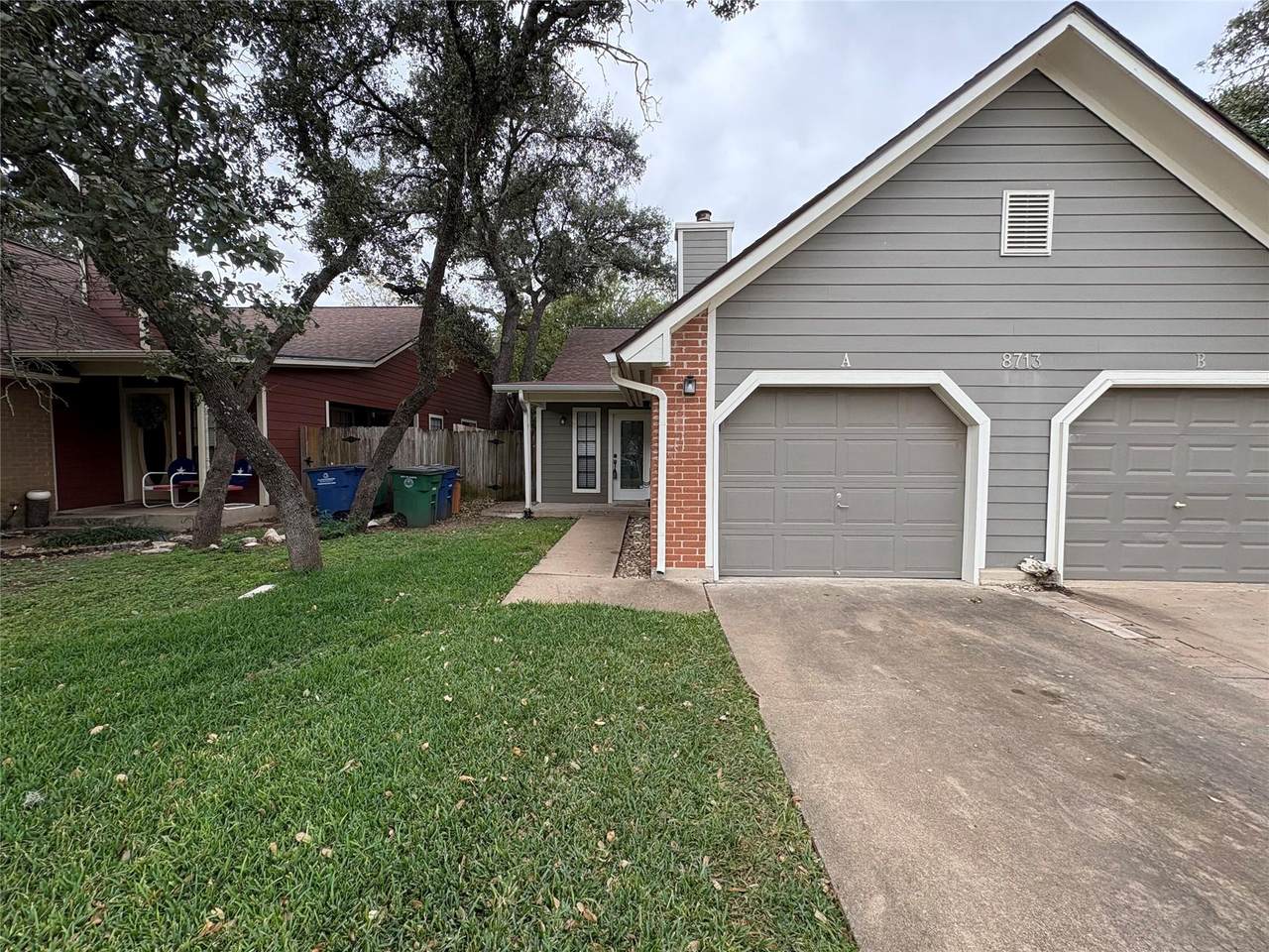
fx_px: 513
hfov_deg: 102.1
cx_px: 634
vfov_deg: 85.7
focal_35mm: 14
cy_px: 476
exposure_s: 1/321
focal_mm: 2.22
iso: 50
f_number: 2.2
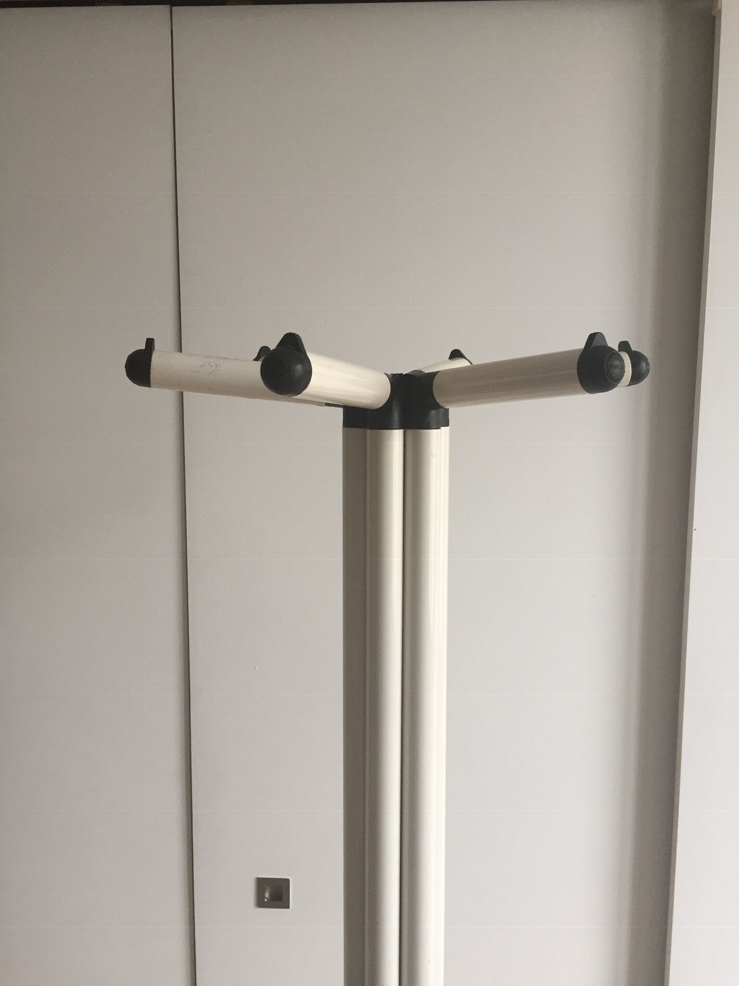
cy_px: 493
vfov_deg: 61.7
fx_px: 825
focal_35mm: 29
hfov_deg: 48.2
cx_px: 370
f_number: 2.2
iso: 50
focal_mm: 4.15
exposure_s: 1/33
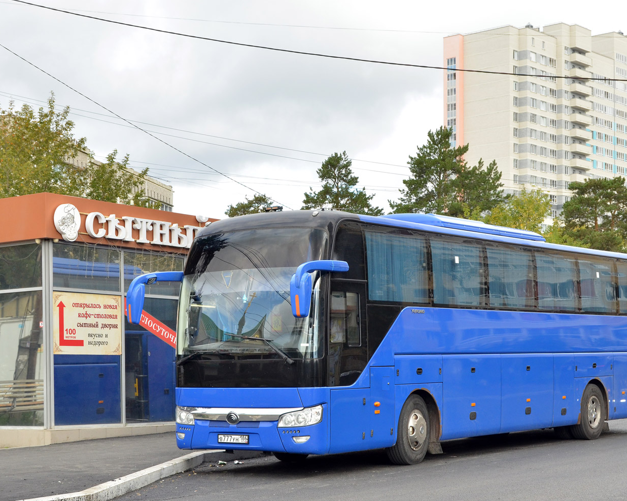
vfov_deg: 26.2
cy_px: 250
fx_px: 1076
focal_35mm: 58
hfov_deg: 32.4
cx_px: 357
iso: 320
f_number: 7.1
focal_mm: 34
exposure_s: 1/320
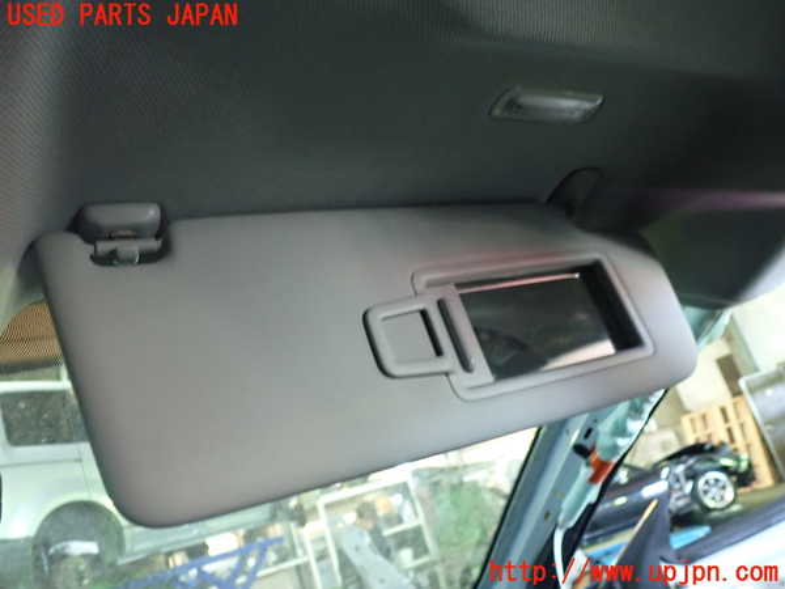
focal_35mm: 30
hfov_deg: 60.0
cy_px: 294
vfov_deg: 46.8
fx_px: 680
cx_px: 392
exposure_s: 1/30
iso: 800
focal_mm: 5.4
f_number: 2.3
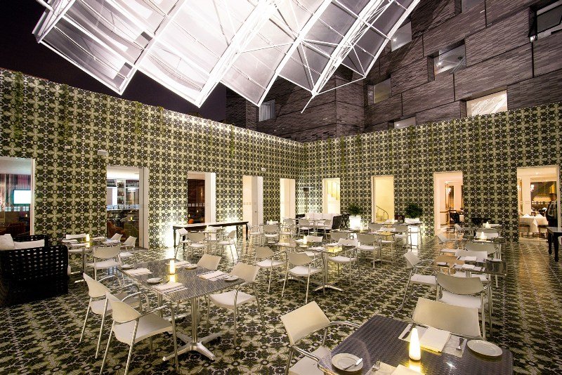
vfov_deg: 70.5
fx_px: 265
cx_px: 281
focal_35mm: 17
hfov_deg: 93.3
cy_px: 188
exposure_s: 13
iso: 200
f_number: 14
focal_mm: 17
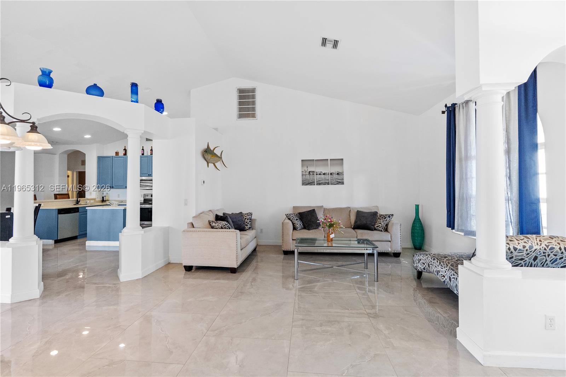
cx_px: 283
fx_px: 251
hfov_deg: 96.7
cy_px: 188
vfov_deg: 73.7
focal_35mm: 16
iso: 1600
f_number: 4
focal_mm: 16
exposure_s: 1/160
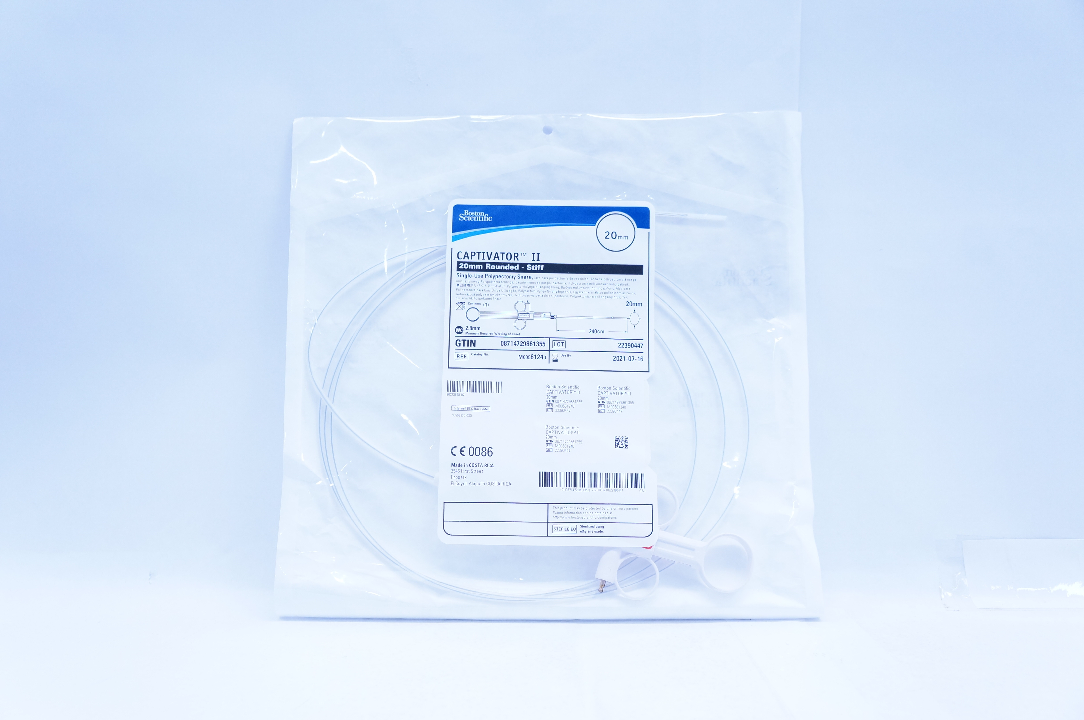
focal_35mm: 34
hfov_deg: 55.2
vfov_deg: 38.3
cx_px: 542
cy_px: 360
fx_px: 1038
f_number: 4
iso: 800
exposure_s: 1/250
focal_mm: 23
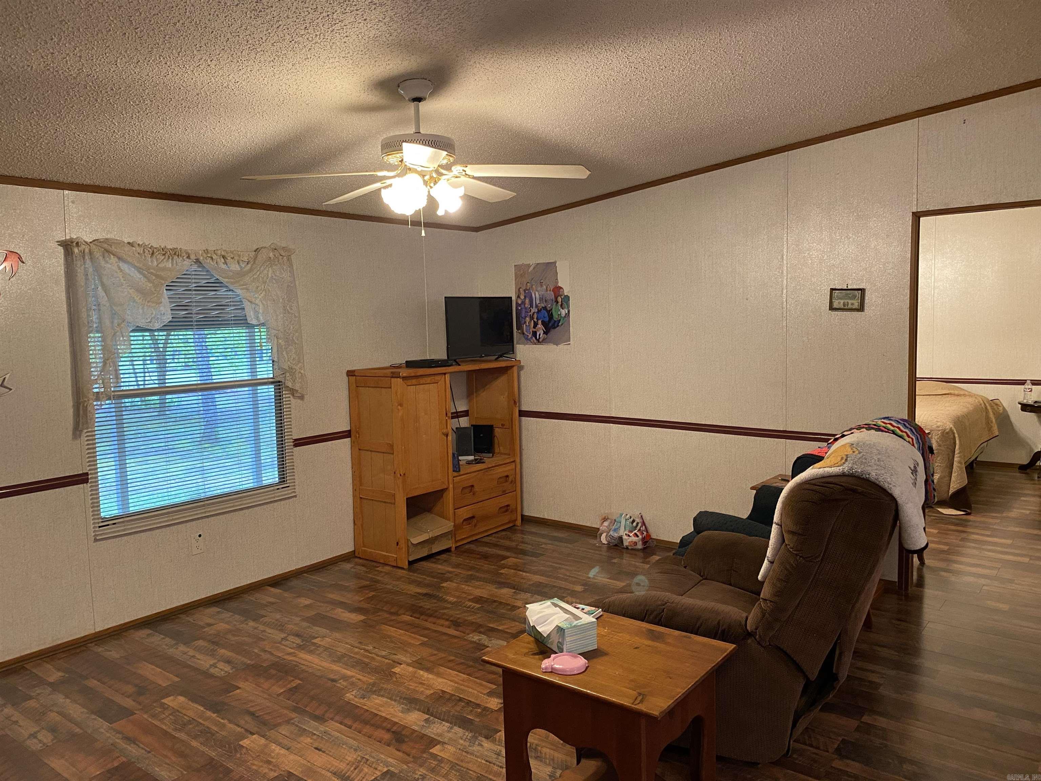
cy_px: 390
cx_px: 520
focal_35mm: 26
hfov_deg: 67.3
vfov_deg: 53.1
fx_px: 782
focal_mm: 4.25
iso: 250
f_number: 1.8
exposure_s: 1/60
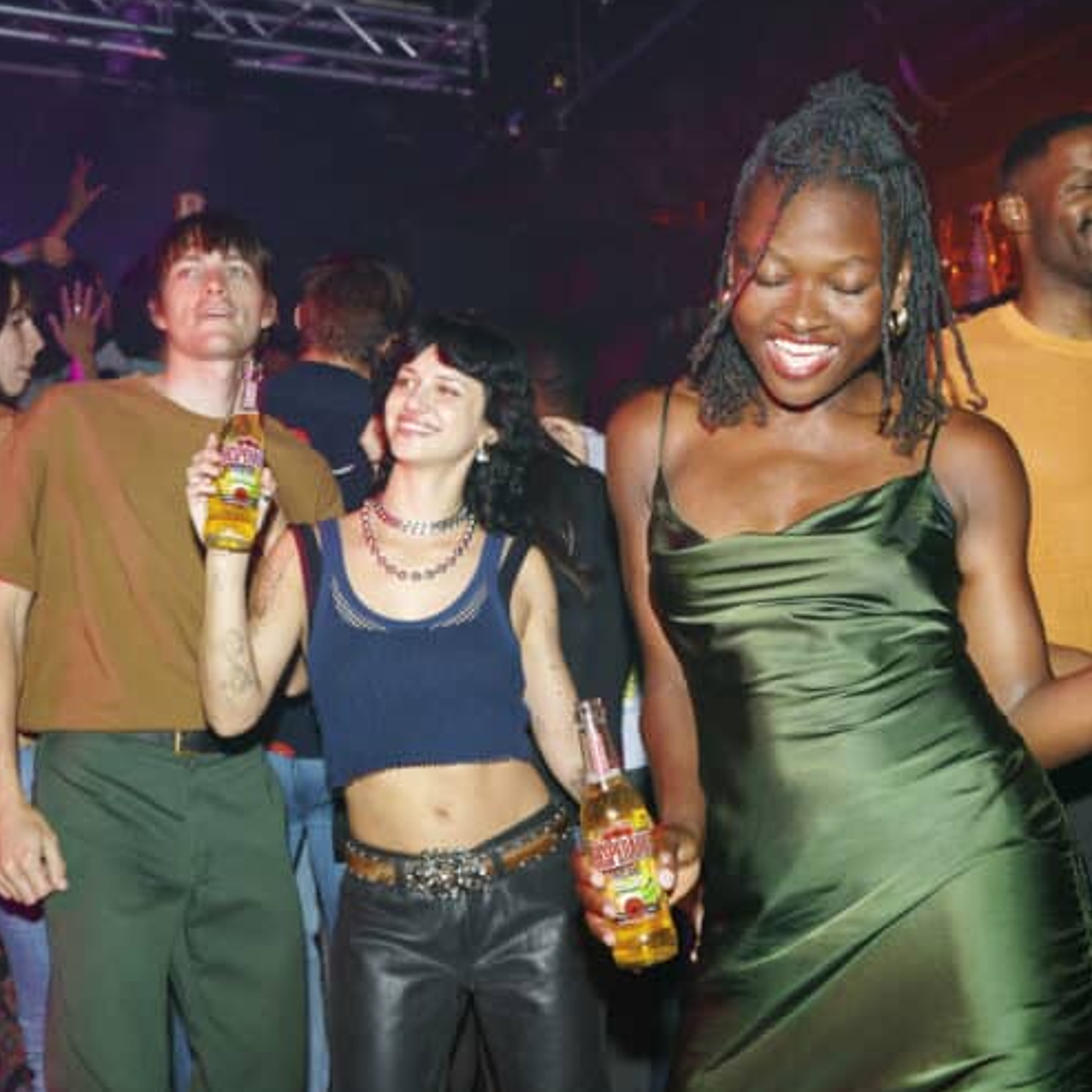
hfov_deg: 38.3
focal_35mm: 44
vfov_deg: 38.3
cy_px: 543
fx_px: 1570
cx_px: 614
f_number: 5
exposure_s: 1/40
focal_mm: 34
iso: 640
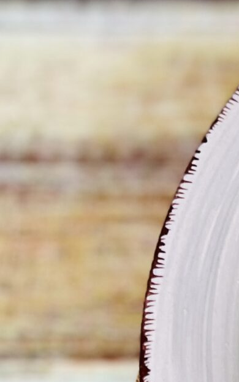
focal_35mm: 113
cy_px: 394
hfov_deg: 9.6
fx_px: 1178
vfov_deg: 17.9
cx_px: 667
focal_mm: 5.1
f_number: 1.6
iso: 125
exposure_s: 1/104
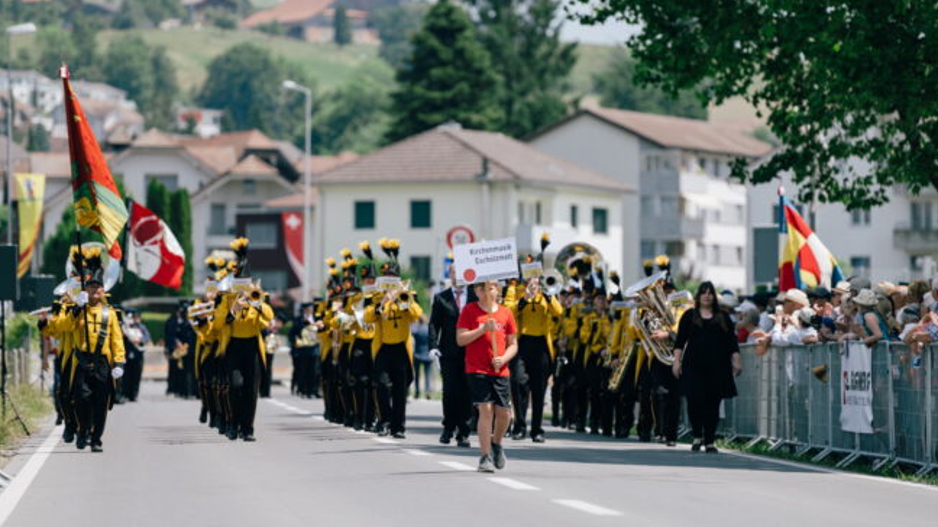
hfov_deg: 10.3
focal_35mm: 210
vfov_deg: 5.8
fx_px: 5221
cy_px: 298
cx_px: 469
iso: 100
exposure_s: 1/1600
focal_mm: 200
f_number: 2.8
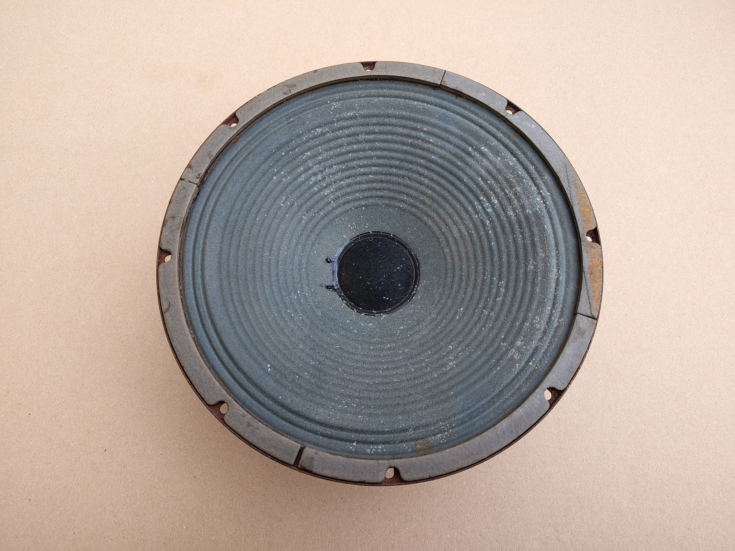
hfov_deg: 71.6
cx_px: 368
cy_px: 276
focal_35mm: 24
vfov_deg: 56.8
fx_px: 510
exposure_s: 1/307
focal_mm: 5.56
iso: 100
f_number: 1.8
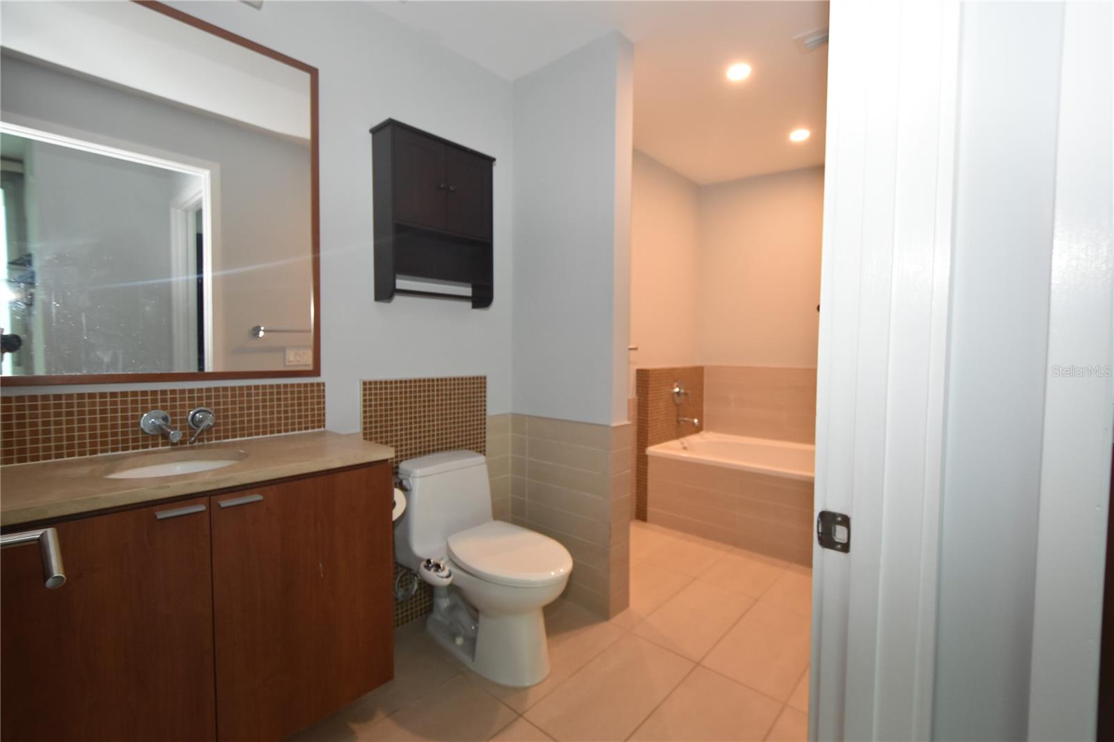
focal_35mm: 15
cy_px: 371
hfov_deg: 100.4
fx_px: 464
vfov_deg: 77.3
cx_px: 557
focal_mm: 10
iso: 800
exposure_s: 1/60
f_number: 4
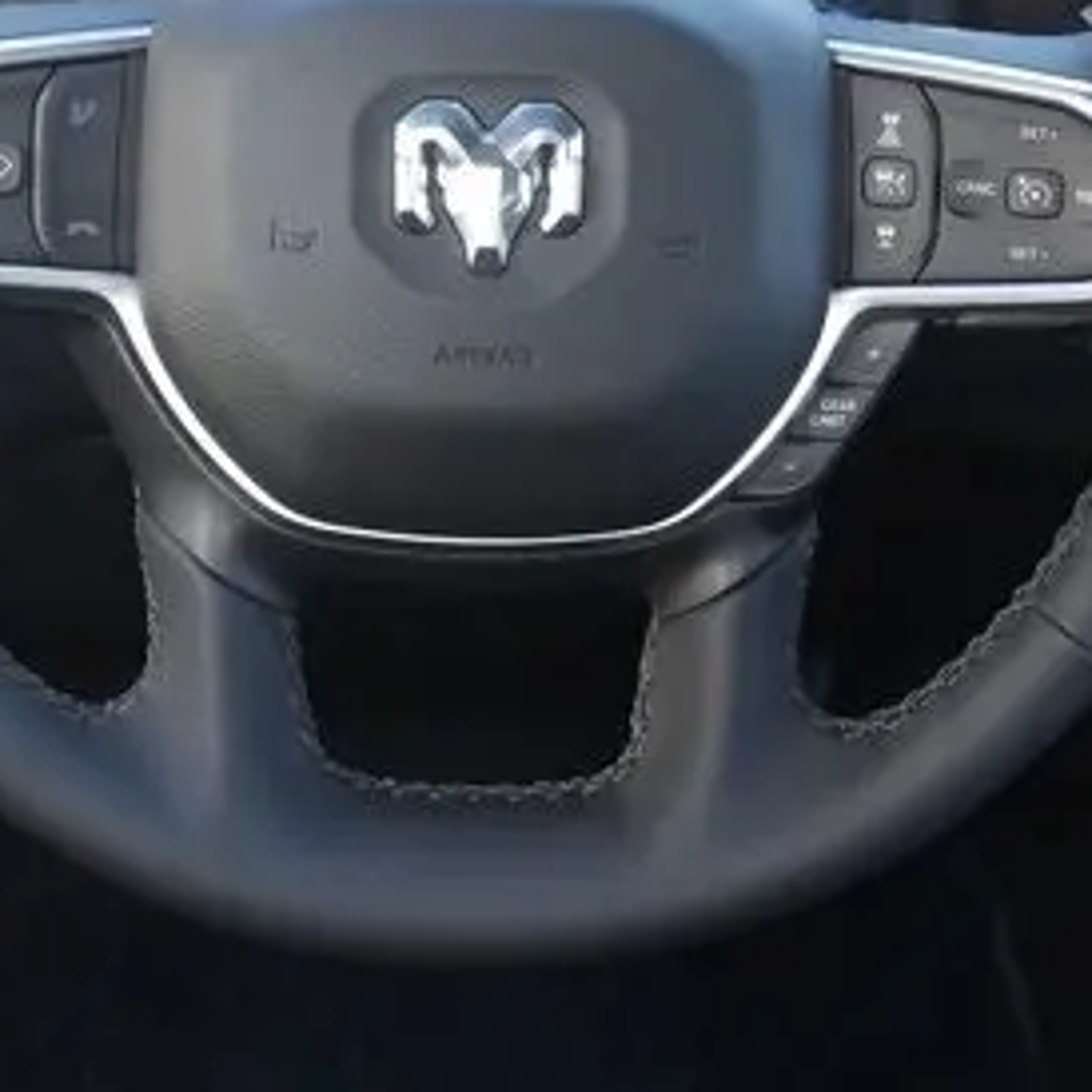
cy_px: 145
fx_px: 2356
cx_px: 458
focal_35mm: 66
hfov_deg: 26.1
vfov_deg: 25.4
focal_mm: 16
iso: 640
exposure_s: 1/60
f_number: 5
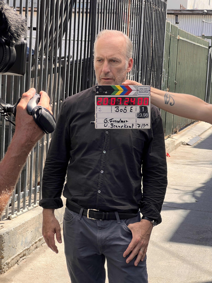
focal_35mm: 77
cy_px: 142
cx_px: 106
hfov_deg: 19.1
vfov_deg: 25.3
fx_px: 629
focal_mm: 9
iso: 32
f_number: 2.8
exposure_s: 1/172
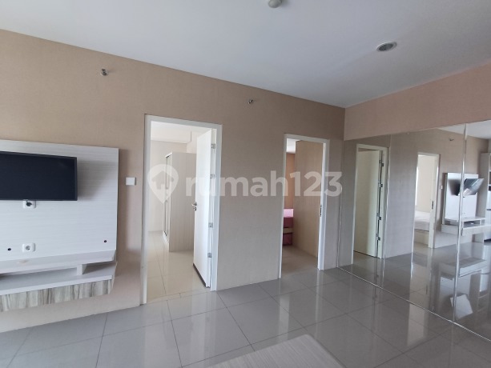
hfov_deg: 94.5
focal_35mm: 16
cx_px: 246
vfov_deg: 78.1
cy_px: 184
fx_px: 227
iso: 80
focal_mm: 1.64
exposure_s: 1/50
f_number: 2.2
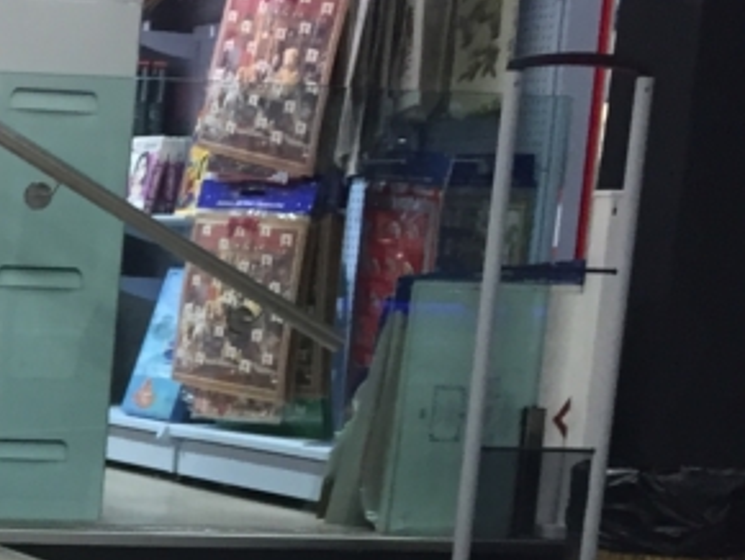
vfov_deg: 12.7
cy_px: 690
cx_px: -583
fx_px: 2456
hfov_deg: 15.0
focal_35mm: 114
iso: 64
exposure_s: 1/33
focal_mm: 4.15
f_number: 2.2
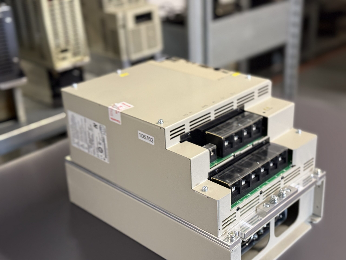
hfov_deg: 39.7
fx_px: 480
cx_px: 173
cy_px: 130
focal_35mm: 48
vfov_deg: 30.3
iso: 200
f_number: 1.78
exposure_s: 1/50
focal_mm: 6.76
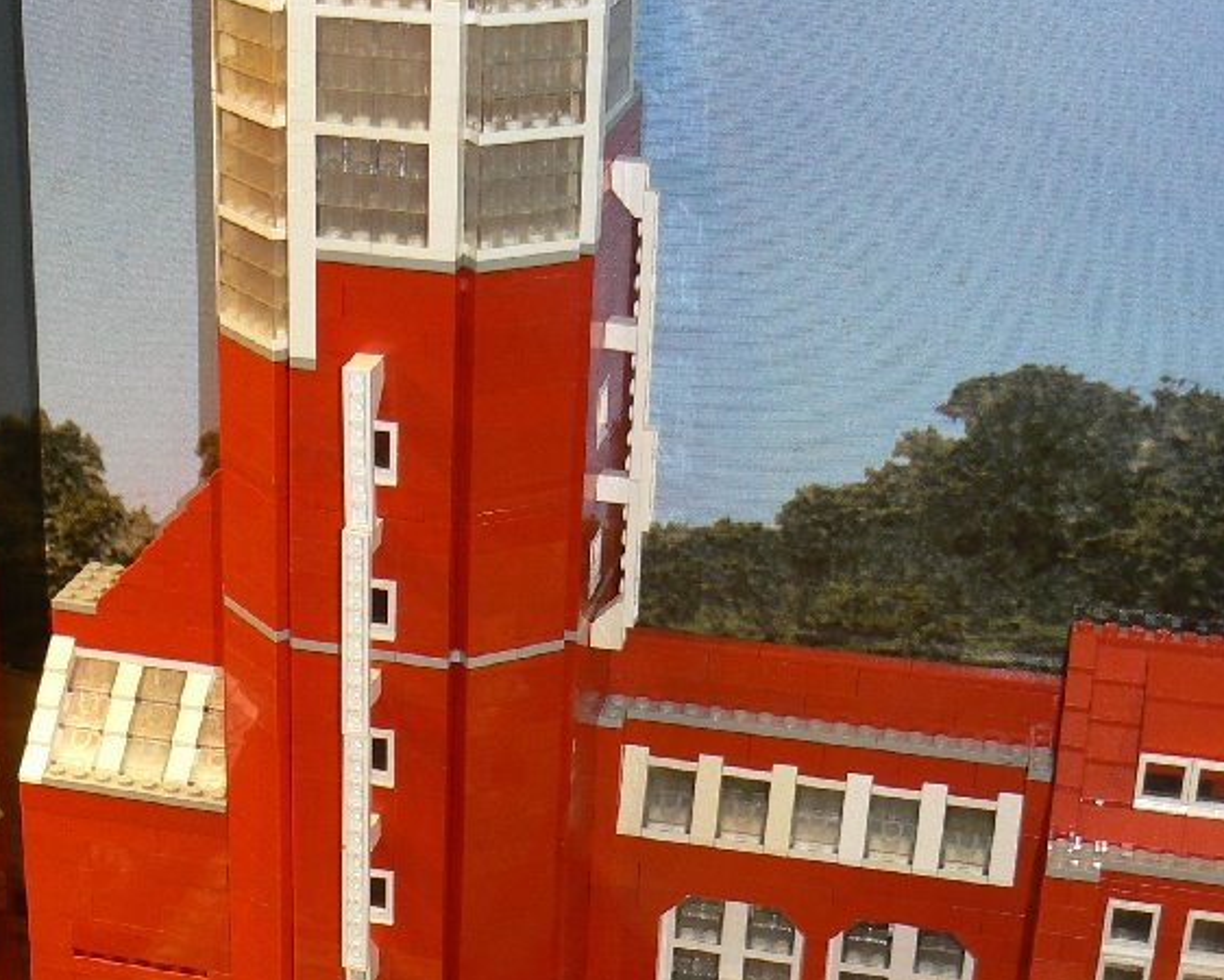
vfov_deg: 23.9
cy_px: 505
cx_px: 494
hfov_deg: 29.5
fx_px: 2319
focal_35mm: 64
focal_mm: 6
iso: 100
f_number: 2.8
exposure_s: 1/30
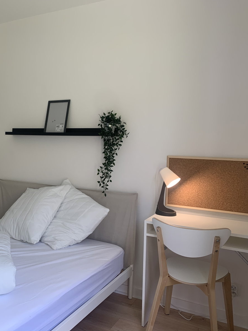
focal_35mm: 35
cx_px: 43
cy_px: 164
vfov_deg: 52.6
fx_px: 335
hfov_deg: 38.8
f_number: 1.8
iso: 32
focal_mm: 4.25
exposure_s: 1/122
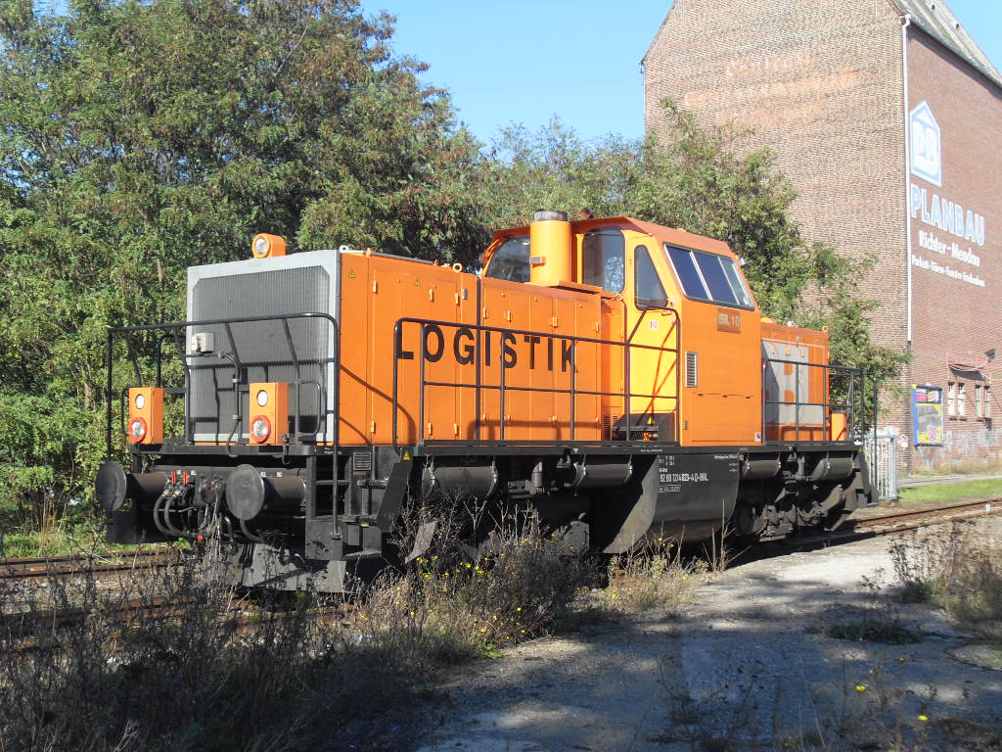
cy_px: 376
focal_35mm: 50
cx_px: 501
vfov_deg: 29.1
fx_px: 1447
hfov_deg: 38.2
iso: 80
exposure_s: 1/90
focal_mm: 8.4
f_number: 8.4
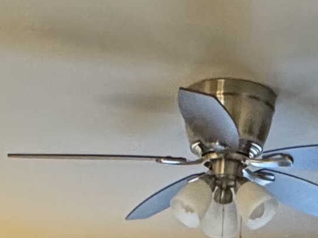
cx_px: 168
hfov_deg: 19.1
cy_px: 679
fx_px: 946
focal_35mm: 103
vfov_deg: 10.7
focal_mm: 2.22
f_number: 2.2
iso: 400
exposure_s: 1/60
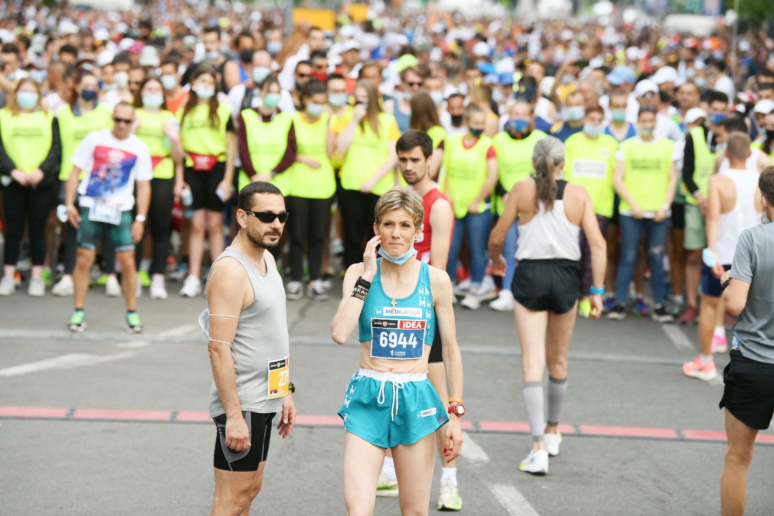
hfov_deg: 15.2
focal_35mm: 135
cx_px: 387
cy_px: 258
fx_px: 2902
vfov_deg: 10.2
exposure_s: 1/1600
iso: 500
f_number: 4
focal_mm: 135
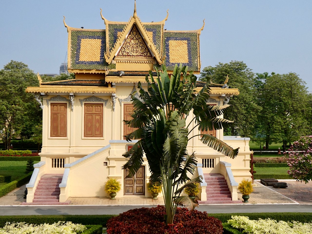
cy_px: 117
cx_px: 156
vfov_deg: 32.9
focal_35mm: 44
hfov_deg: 42.9
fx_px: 397
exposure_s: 1/1000
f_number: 3.9
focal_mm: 7.8
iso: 80
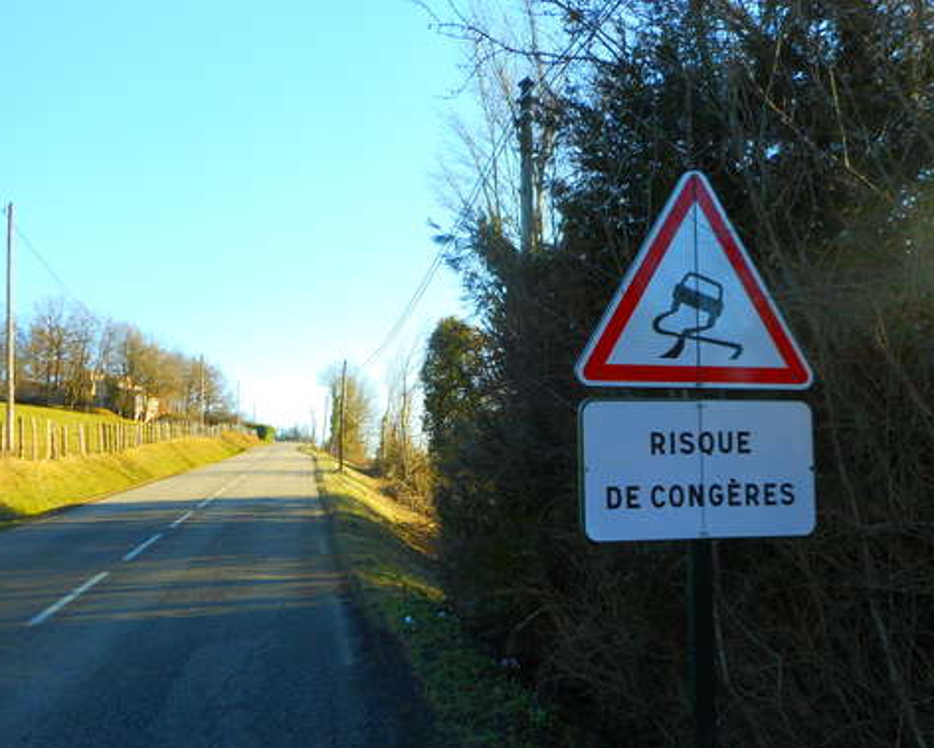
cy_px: 429
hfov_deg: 57.1
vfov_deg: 47.0
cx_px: 499
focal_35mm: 31
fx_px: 857
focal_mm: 4.5
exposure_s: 1/160
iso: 80
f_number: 3.7
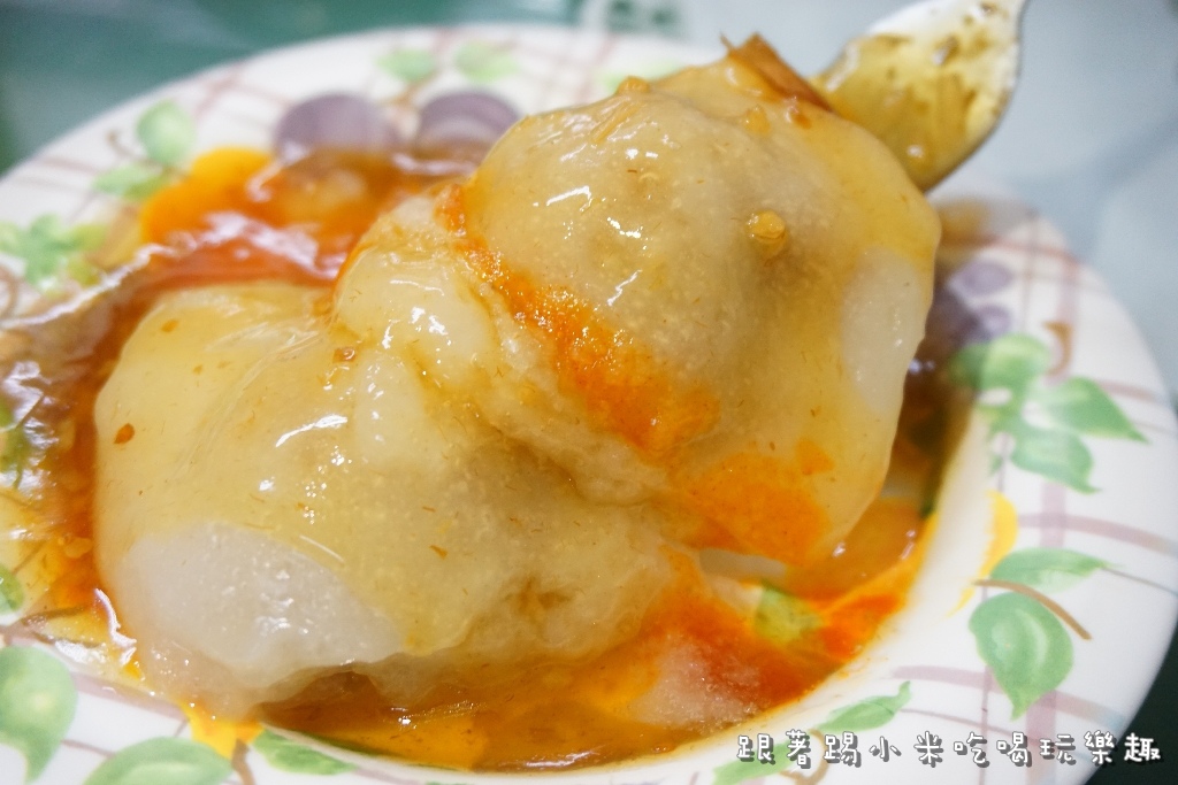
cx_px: 589
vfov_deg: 31.9
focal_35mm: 42
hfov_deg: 46.4
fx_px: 1374
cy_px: 392
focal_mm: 28
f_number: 4.5
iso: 1250
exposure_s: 1/60
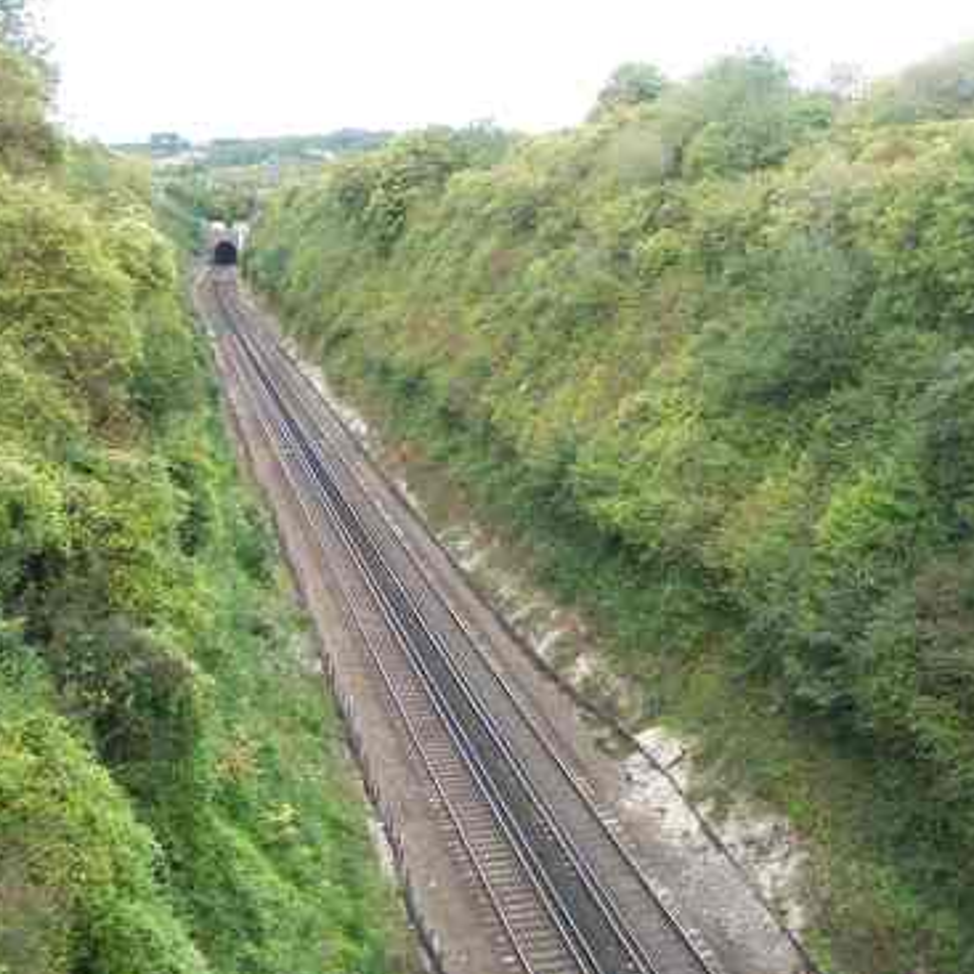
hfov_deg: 35.7
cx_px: 645
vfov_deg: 36.1
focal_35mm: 47
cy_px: 492
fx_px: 1496
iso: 64
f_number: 3.9
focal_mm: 6.4
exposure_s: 1/50
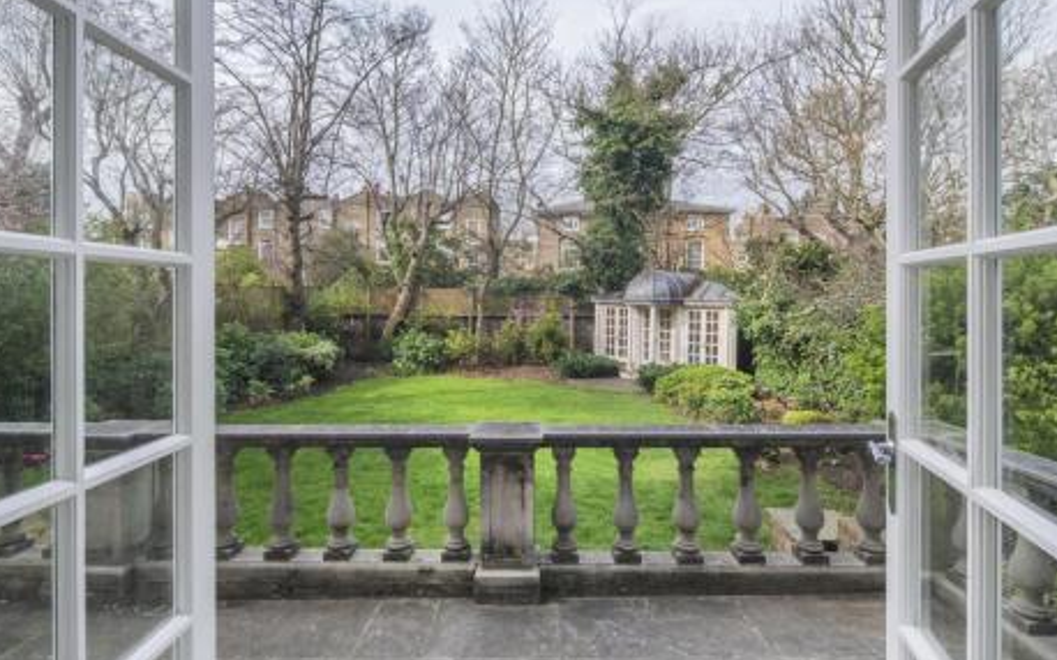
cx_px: 535
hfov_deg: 91.1
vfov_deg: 65.0
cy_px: 338
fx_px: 518
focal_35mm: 18
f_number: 13
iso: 100
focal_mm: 17
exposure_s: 1/30
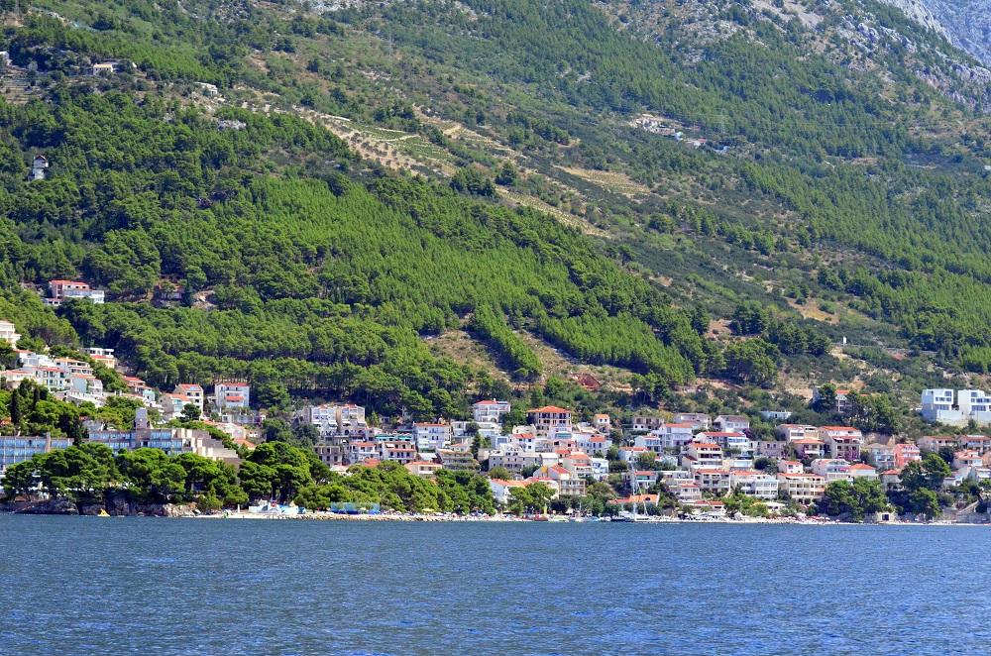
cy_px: 328
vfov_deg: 13.0
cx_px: 496
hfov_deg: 19.5
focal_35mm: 105
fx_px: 2884
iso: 2000
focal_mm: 70
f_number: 5.6
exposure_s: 1/6400
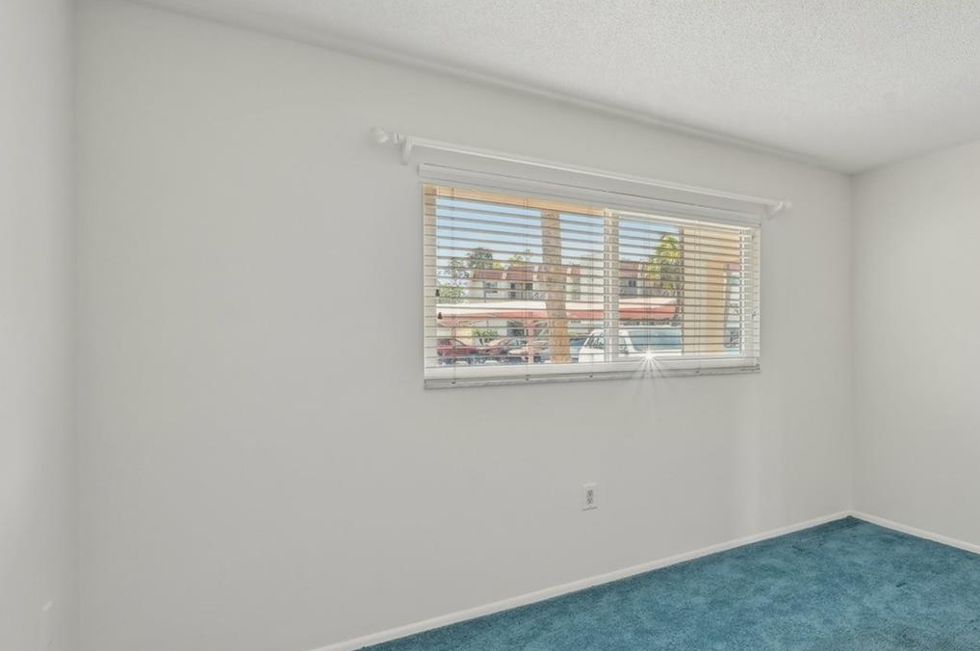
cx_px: 747
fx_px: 598
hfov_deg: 72.6
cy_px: 344
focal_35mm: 22
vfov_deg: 57.1
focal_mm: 14
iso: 400
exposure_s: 1/30
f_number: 8
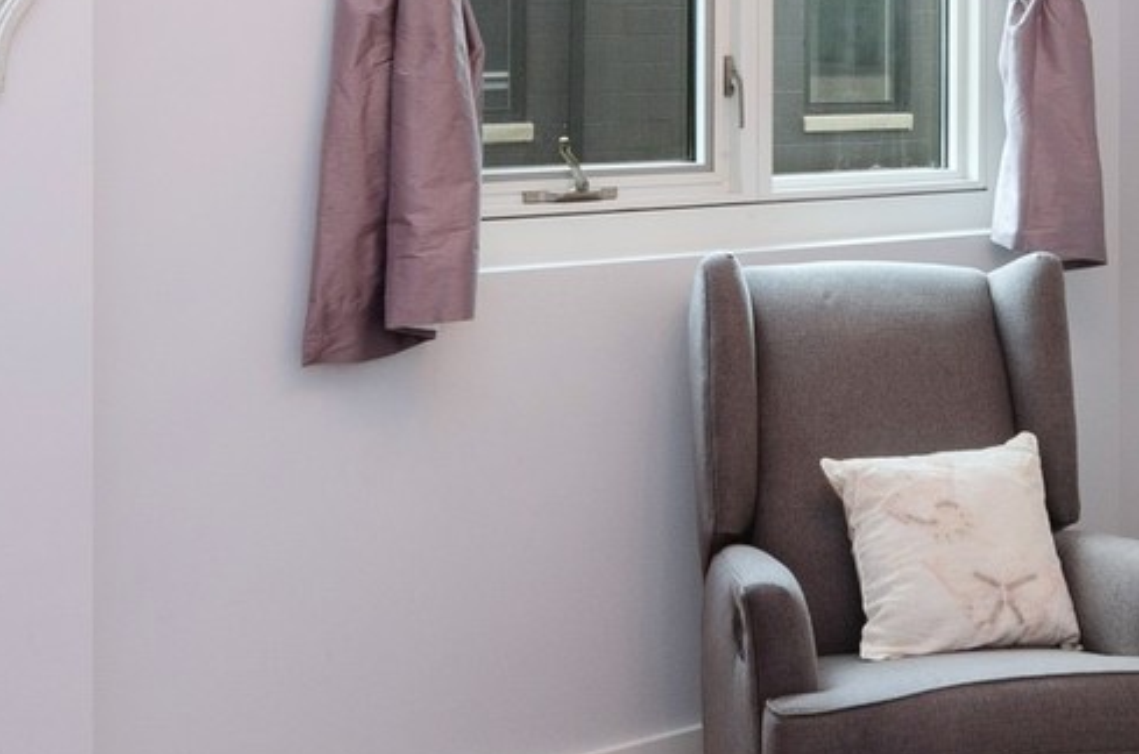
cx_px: 917
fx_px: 1895
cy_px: 70
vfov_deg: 22.0
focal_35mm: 60
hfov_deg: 32.5
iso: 200
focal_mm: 12
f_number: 8
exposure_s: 1/6
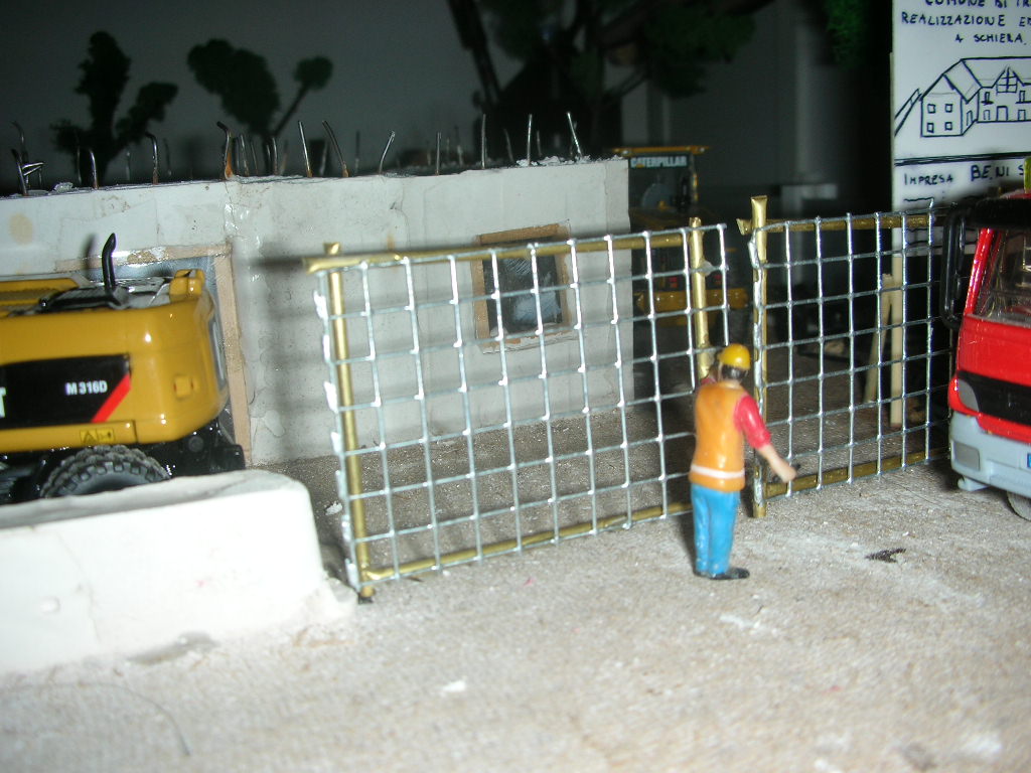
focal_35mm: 35
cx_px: 516
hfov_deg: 52.6
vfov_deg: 40.7
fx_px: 1042
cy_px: 386
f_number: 3
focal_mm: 5.8
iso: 50
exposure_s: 1/60.1
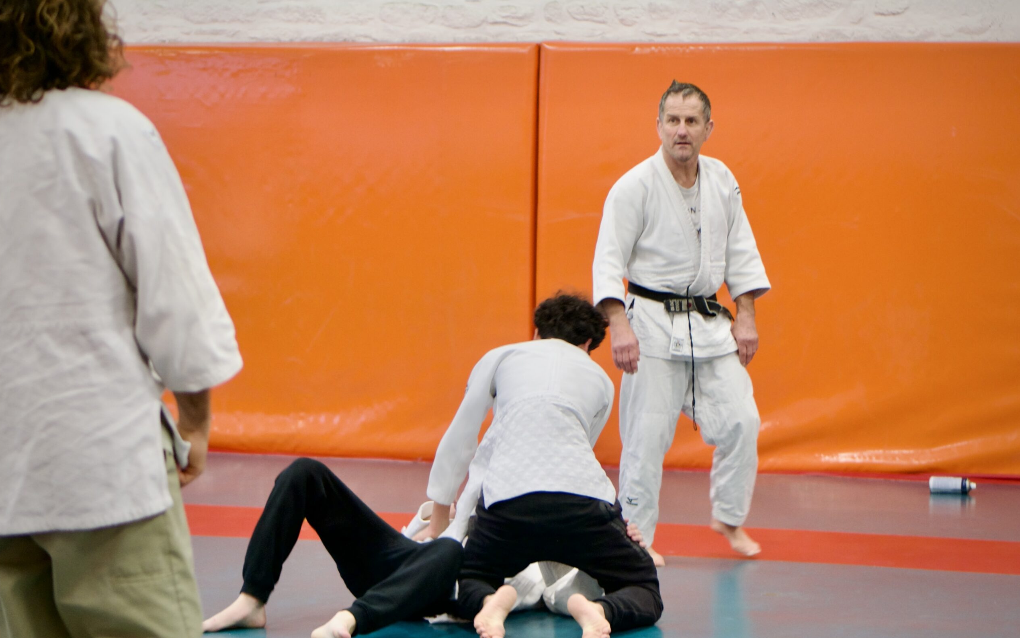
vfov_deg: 14.2
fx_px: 2557
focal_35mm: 92
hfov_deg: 22.6
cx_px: 509
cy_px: 283
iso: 200
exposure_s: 1/125
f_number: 1.7
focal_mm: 43
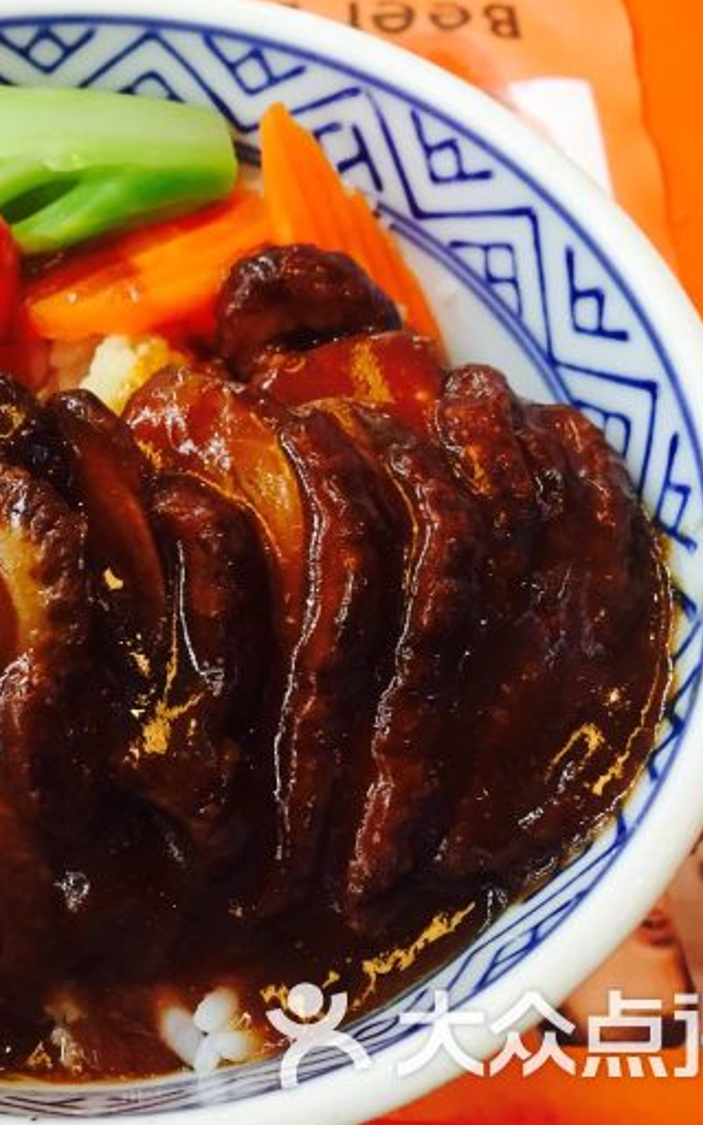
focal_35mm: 42
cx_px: 48
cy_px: 572
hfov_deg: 29.1
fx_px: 1287
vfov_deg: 47.2
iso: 100
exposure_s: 1/33
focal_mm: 4.15
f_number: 2.2
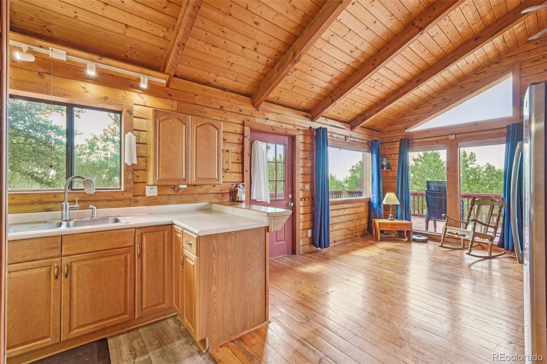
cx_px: 274
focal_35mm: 15
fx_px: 228
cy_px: 182
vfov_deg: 77.3
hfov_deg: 100.4
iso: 800
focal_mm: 10
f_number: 8
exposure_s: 1/8
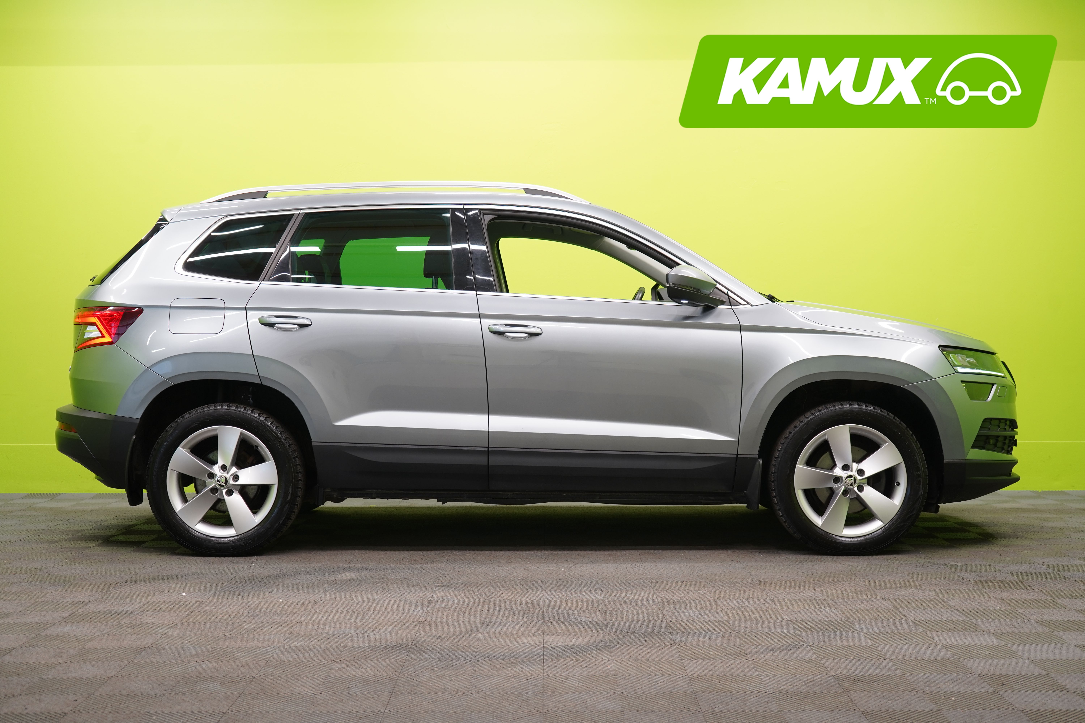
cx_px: 542
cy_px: 362
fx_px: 1507
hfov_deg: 39.6
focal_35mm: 50
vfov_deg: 27.0
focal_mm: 50
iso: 400
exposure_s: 1/25
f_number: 5
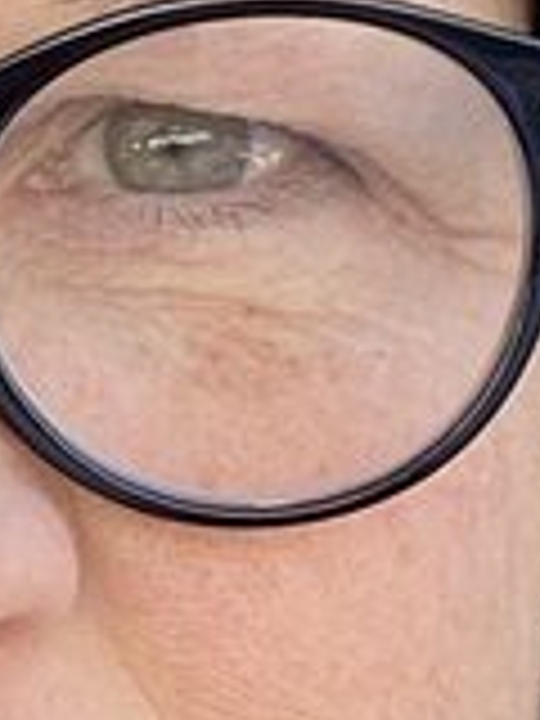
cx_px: -194
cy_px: 461
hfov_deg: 8.4
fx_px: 3640
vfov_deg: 11.3
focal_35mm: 175
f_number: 2.2
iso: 25
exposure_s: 1/122
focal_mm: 2.71
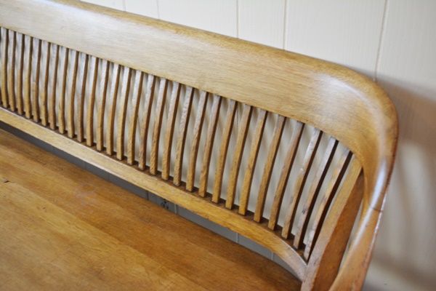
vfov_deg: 31.9
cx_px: 218
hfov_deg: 46.4
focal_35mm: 42
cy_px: 146
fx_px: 509
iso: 800
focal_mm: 28
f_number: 4.5
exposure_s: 1/60
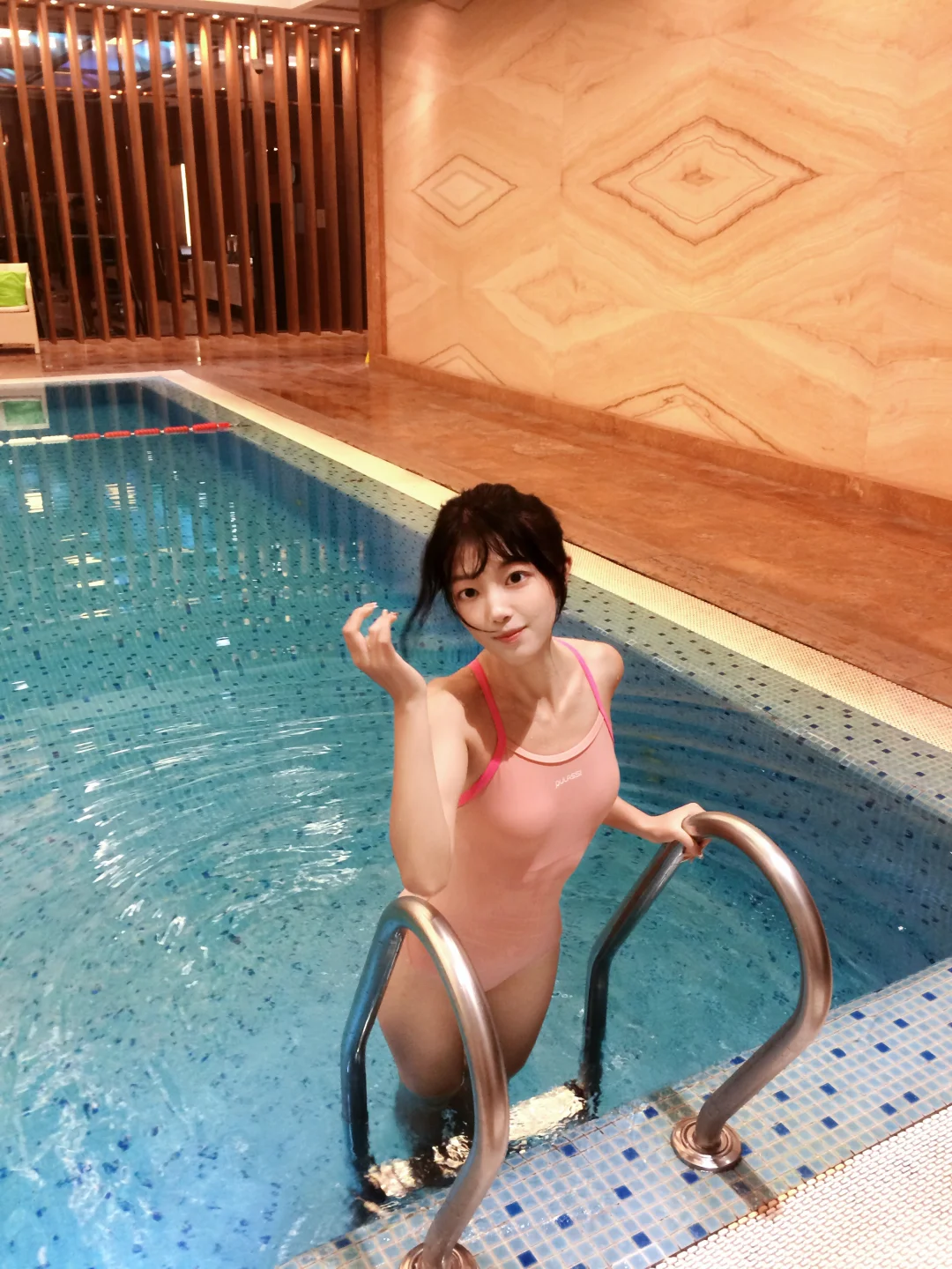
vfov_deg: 61.7
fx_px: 1063
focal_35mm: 29
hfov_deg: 48.2
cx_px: 476
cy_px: 634
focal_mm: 4.15
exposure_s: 1/33
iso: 125
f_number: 2.2
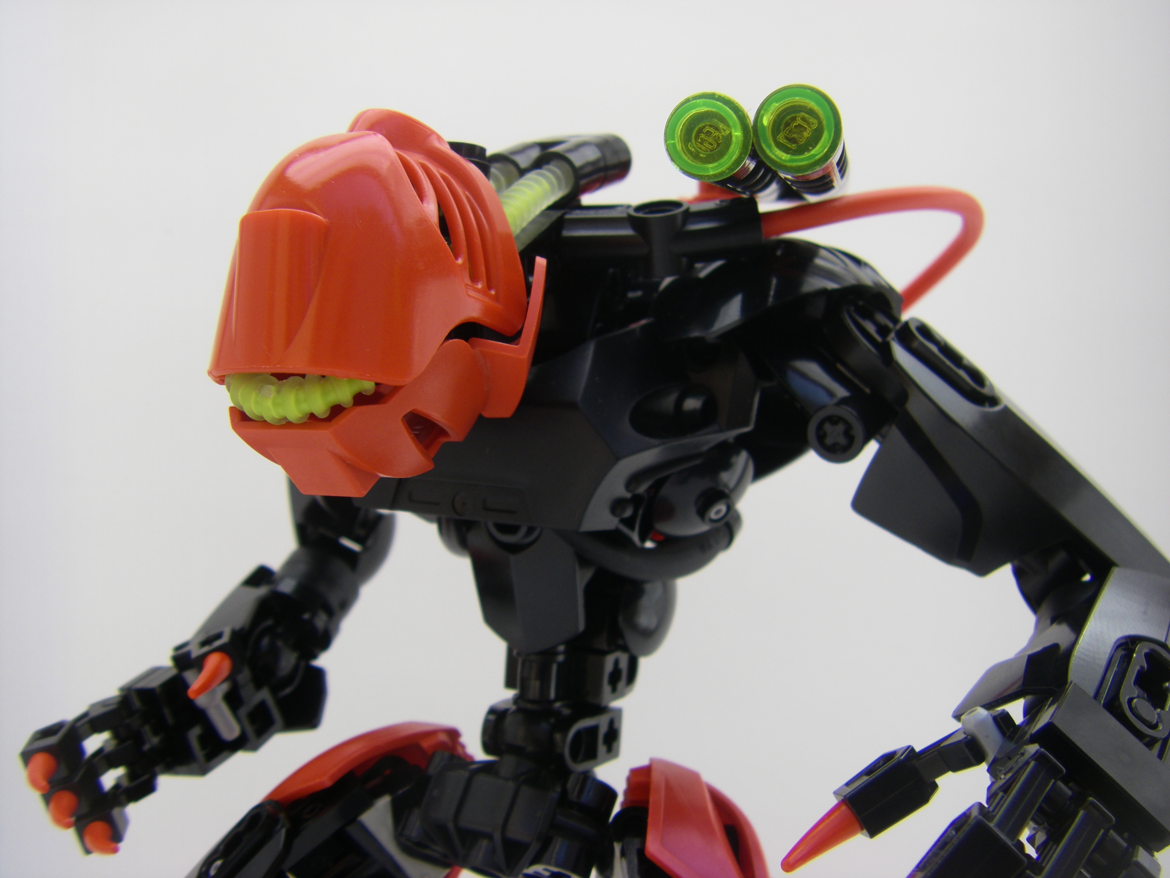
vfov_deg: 37.7
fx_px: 1284
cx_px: 585
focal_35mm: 38
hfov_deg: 49.0
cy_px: 439
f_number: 3.5
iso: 64
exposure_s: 1/200
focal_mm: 6.3
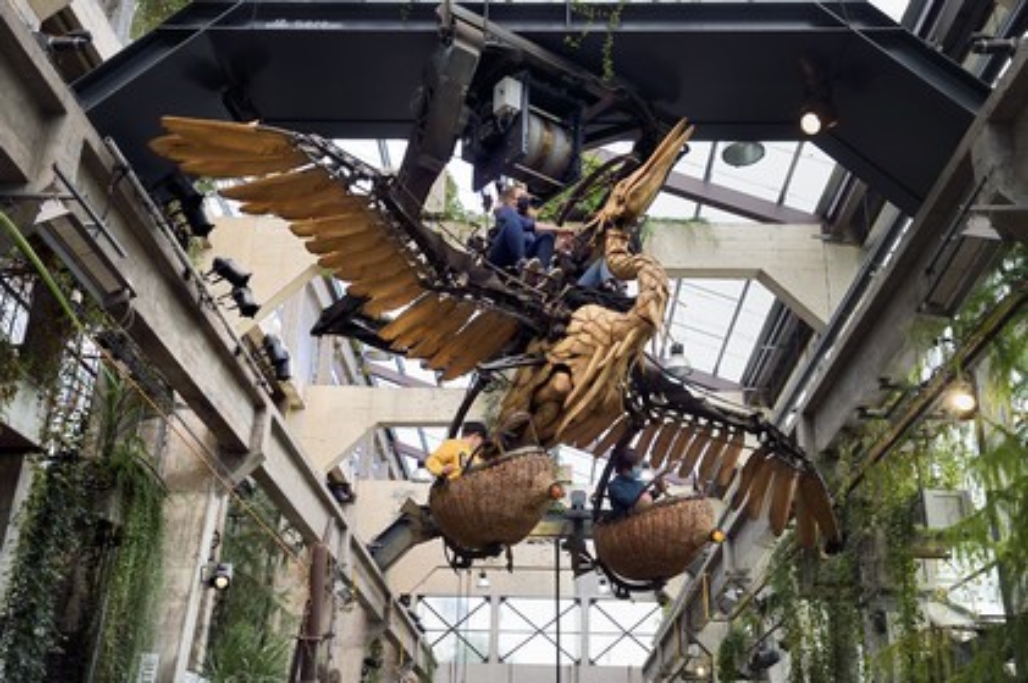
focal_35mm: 40
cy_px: 342
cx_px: 514
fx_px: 1141
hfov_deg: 48.5
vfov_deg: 33.3
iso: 800
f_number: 9
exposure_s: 1/400
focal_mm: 40
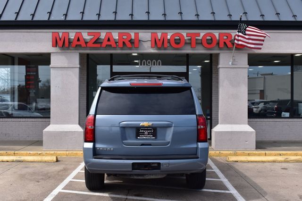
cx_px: 151
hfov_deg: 42.3
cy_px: 100
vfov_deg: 28.9
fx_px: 390
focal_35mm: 46
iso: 400
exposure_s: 1/400
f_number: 11
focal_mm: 31
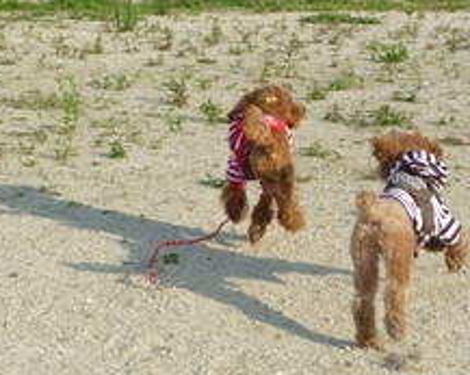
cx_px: 227
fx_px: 1570
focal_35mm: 113
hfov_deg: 17.0
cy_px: 171
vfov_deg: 13.6
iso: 80
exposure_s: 1/500
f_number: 3.4
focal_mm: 9.2
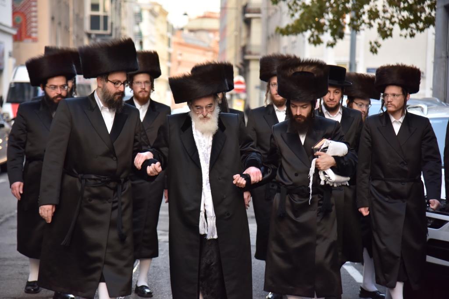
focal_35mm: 105
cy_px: 150
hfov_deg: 19.5
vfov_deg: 13.0
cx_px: 224
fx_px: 1310
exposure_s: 1/160
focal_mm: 105
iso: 800
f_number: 4
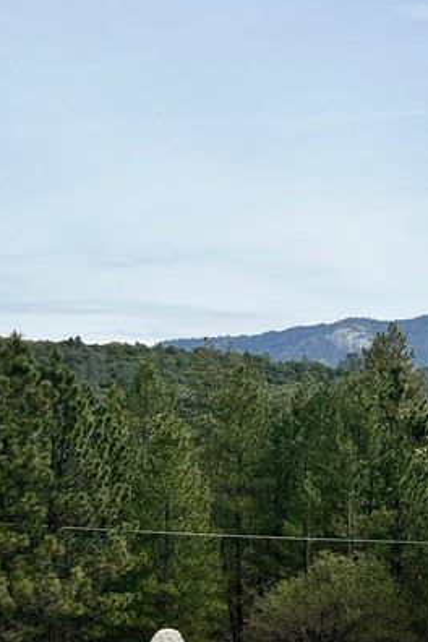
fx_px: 1248
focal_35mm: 70
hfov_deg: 19.2
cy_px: 345
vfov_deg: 28.8
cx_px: 360
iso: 50
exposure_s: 1/8696
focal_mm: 5.7
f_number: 1.5
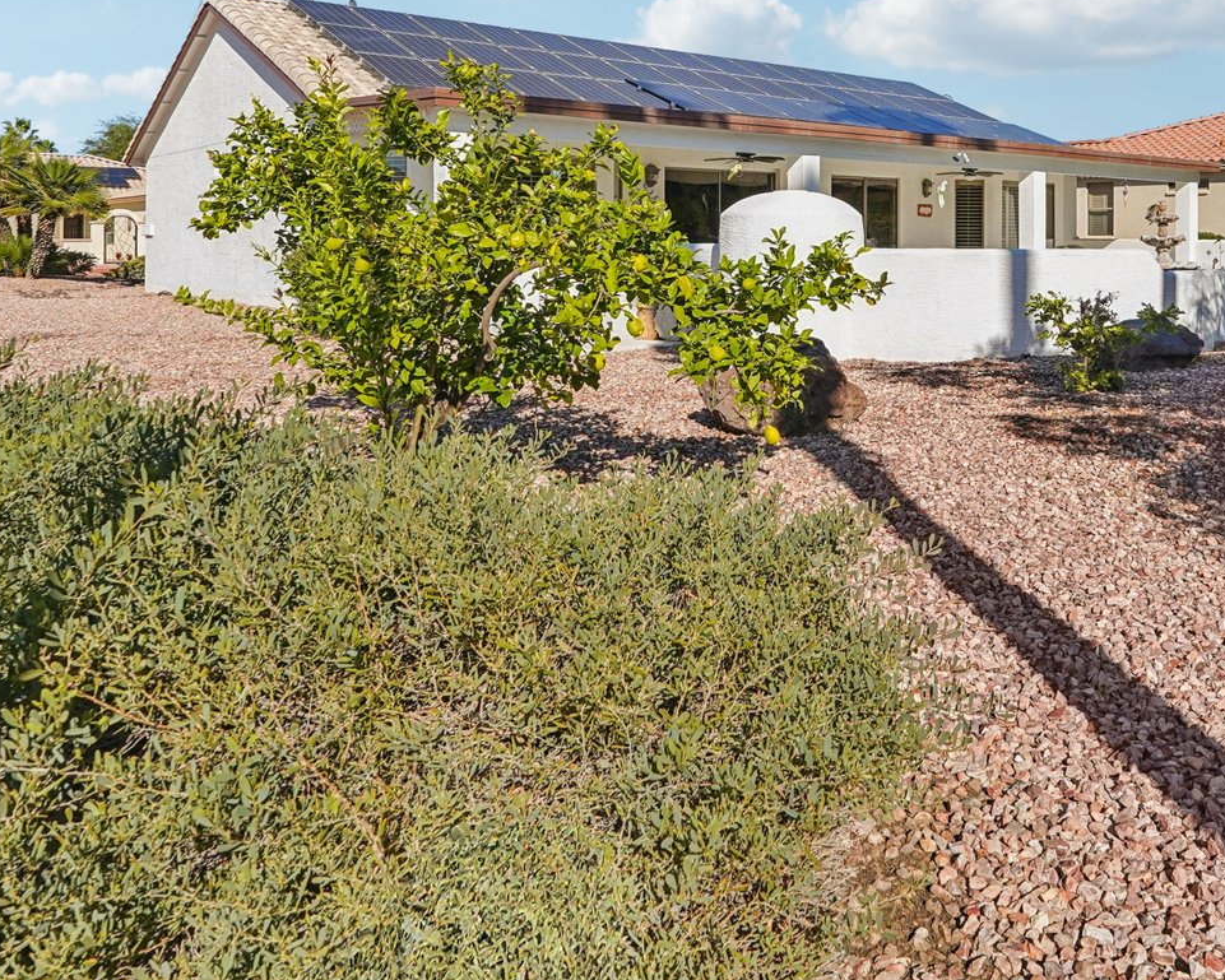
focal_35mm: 32
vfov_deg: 43.9
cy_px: 211
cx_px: 866
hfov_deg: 53.9
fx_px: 1160
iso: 400
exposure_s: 1/1600
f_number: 8
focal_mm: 16
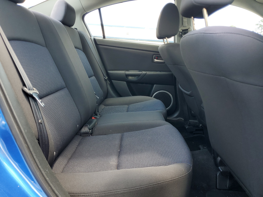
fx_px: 198
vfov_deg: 53.1
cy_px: 98
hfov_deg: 67.3
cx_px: 132
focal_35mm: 26
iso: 50
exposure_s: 1/141
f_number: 1.5
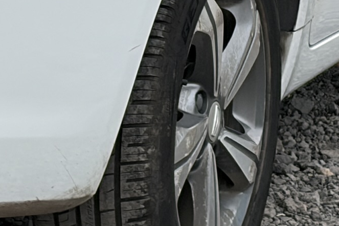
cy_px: -263
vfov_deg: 4.1
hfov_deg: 6.2
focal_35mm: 329
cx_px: -116
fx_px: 3098
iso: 32
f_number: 1.6
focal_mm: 5.96
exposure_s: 1/1287
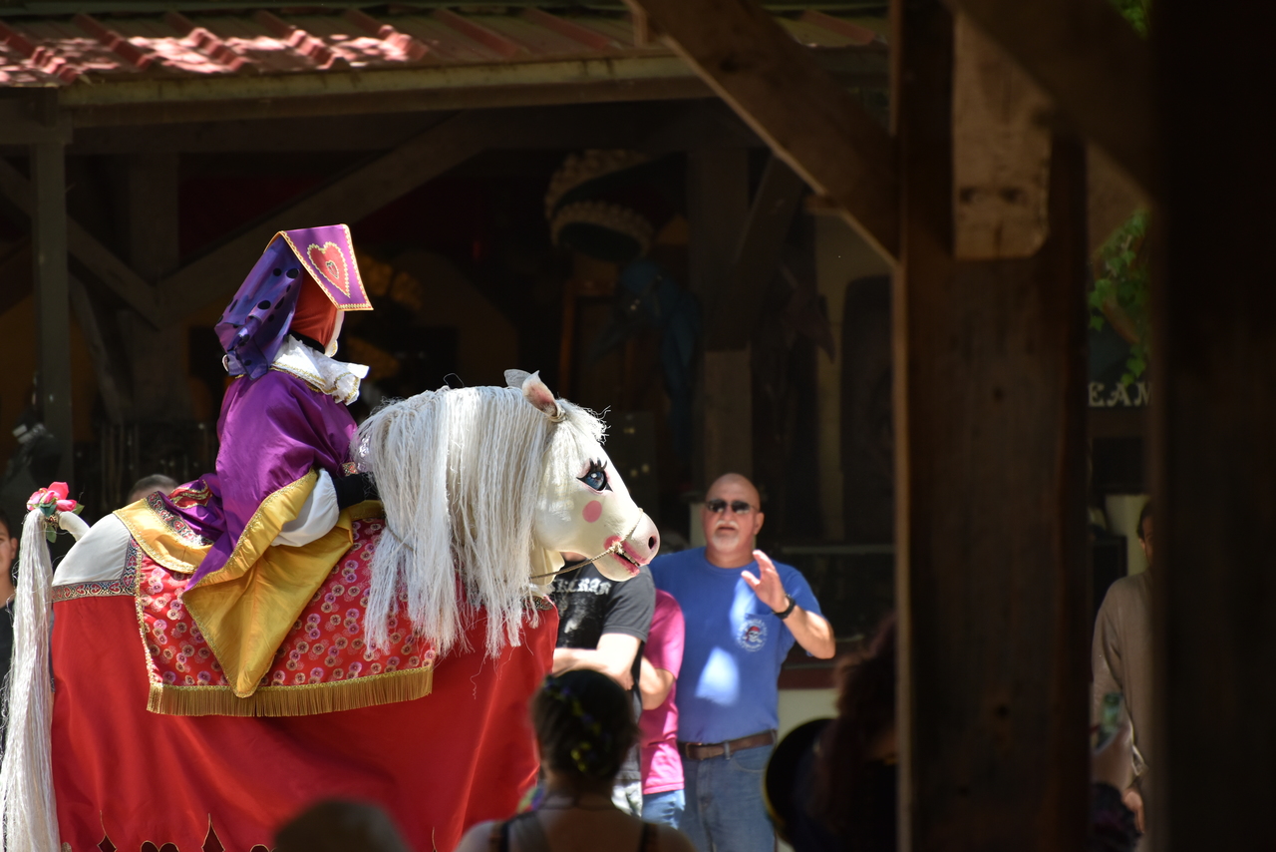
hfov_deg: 6.9
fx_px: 10635
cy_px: 426
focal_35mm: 300
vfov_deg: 4.6
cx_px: 638
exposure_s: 1/640
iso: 720
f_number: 5.6
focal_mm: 300
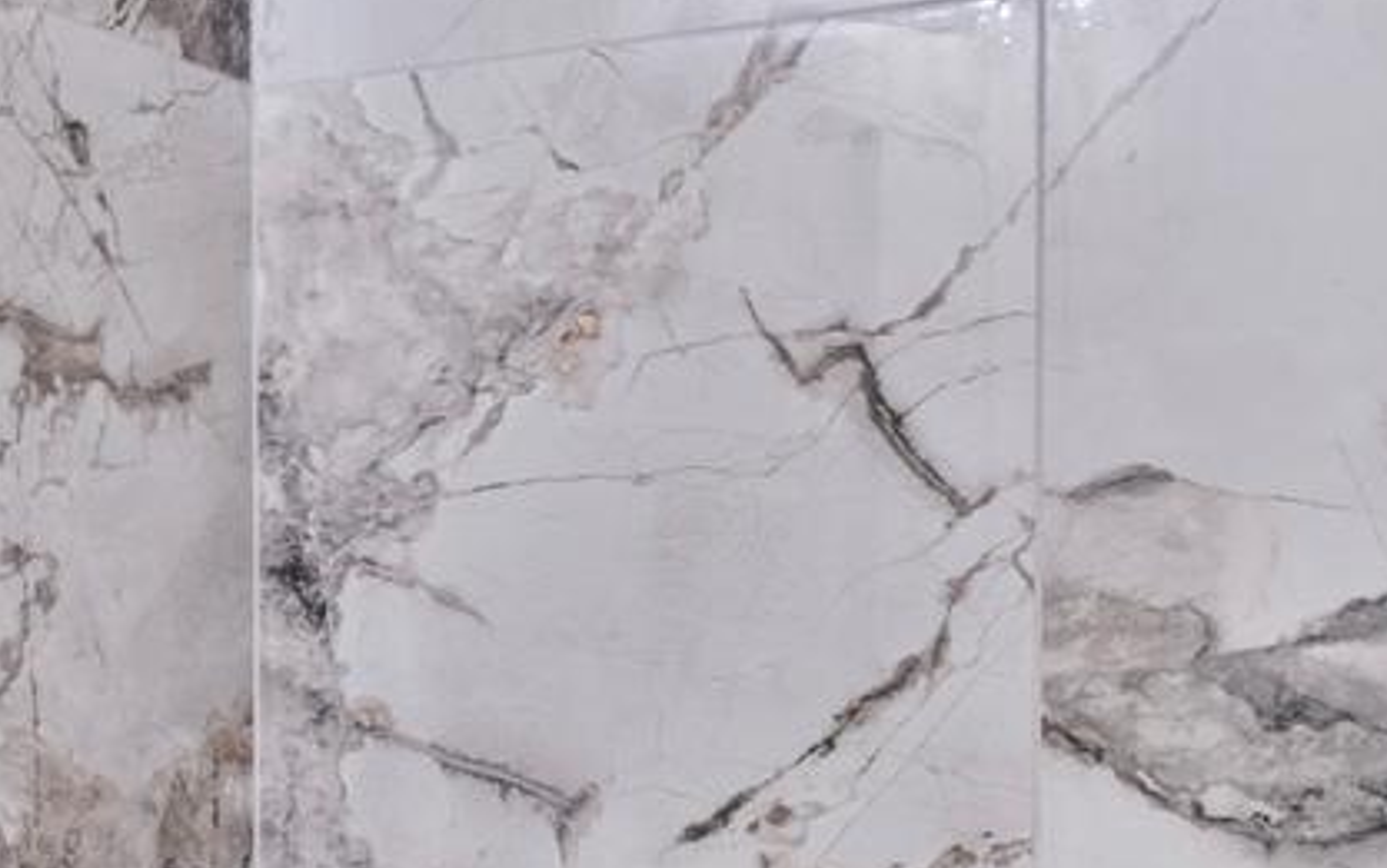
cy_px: 916
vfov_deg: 16.9
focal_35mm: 75
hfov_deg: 26.2
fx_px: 2836
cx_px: 47
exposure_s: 1/35
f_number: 4
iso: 320
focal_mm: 10
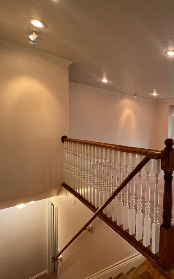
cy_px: 137
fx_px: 144
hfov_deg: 49.0
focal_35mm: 19
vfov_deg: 88.0
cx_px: 180
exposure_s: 1/120
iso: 160
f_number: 1.8
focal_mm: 1.57
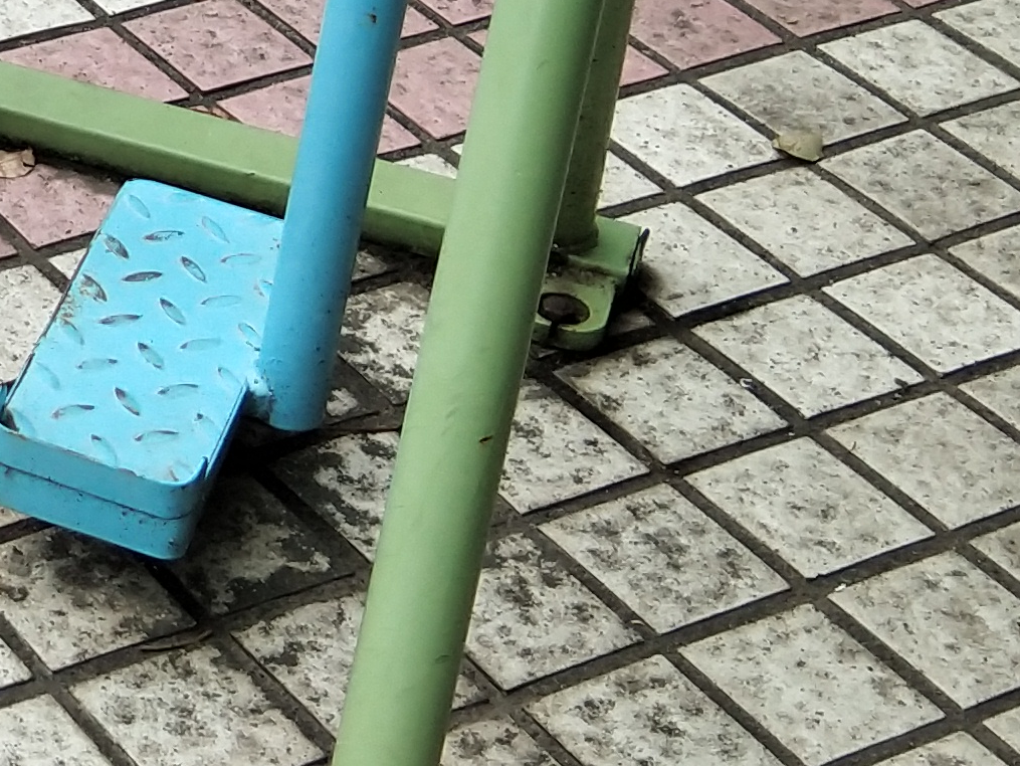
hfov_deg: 14.2
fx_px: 3744
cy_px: -223
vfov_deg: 11.4
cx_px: -650
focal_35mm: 127
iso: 50
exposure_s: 1/588
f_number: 2.2
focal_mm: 3.69
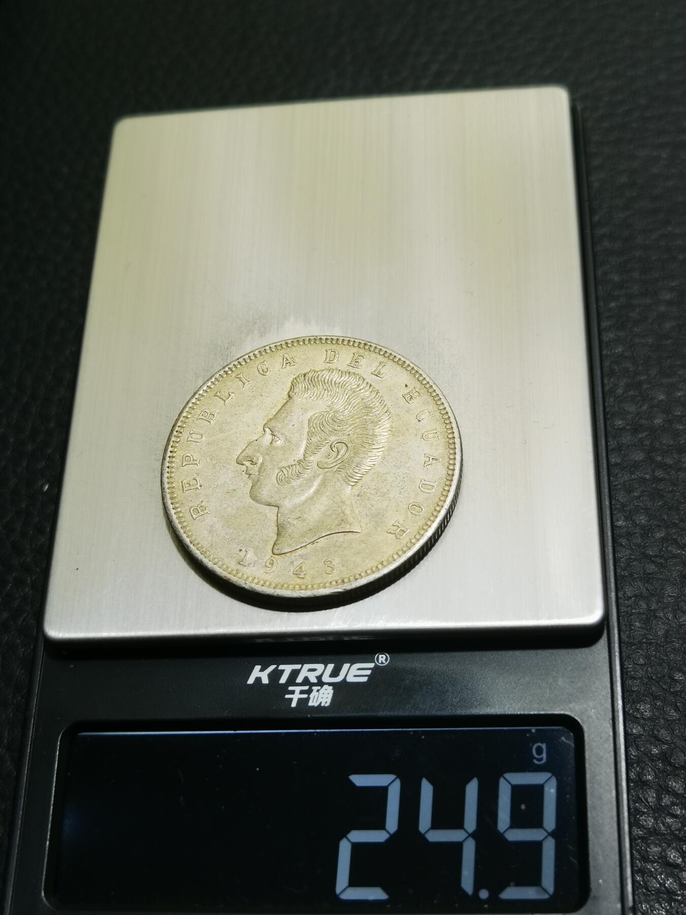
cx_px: 343
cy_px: 458
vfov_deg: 39.7
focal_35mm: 48
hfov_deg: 30.3
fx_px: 1268
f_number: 1.9
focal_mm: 6.67
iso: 100
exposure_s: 1/100
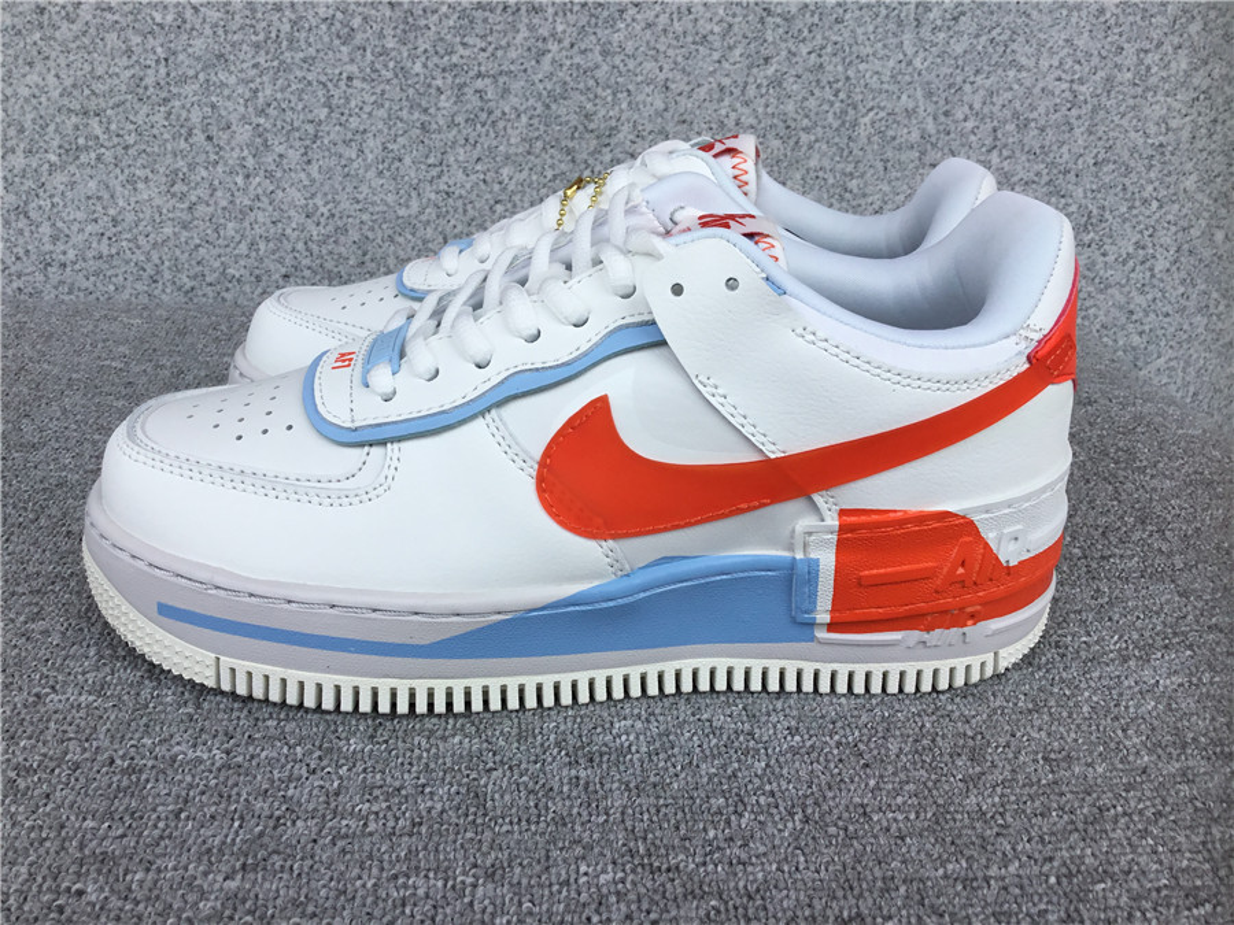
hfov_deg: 58.4
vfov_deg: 45.4
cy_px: 462
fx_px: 1105
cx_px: 617
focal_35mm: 31
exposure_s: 1/769
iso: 25
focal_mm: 3.3
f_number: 2.4
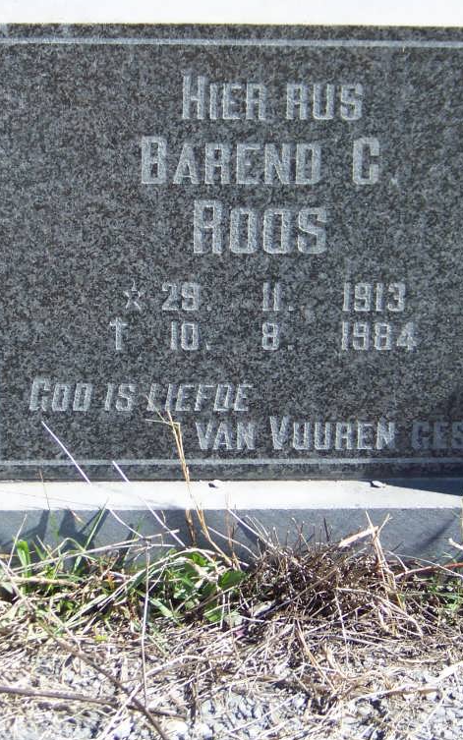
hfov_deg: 7.3
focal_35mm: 179
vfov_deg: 11.7
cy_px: 339
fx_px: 3612
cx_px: 271
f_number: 3.2
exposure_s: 1/320
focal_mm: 17.6
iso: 64
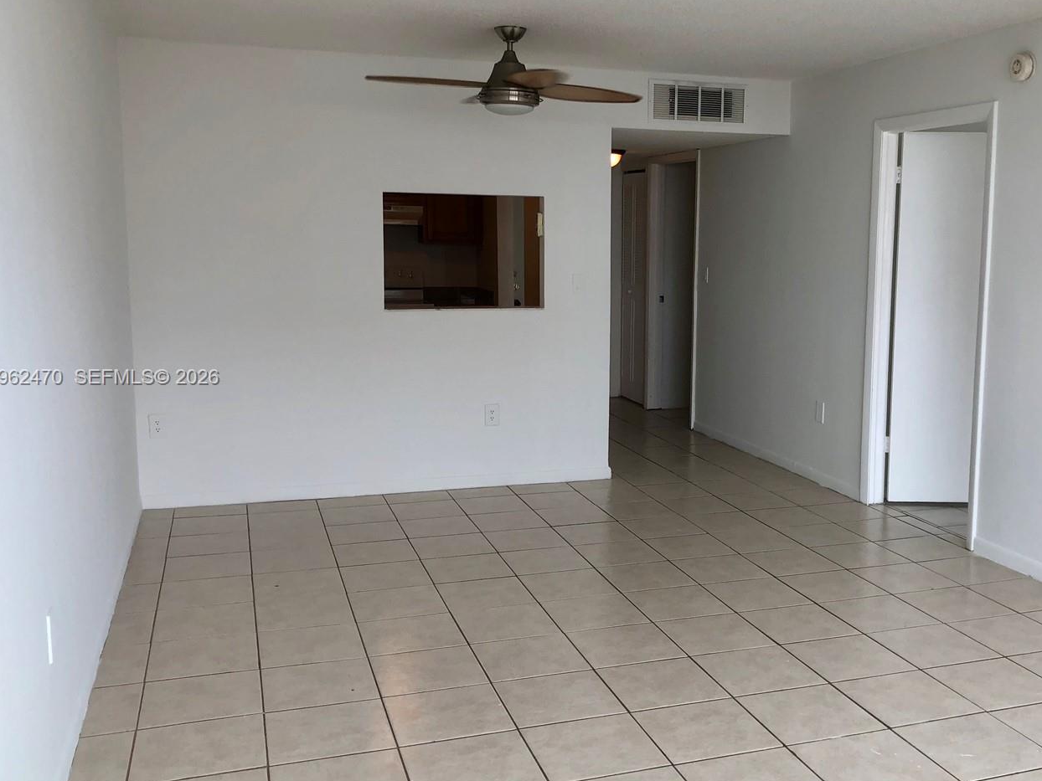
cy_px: 378
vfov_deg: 39.7
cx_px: 628
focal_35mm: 36
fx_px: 1084
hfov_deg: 51.0
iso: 32
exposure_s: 1/120
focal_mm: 3.99
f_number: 1.8
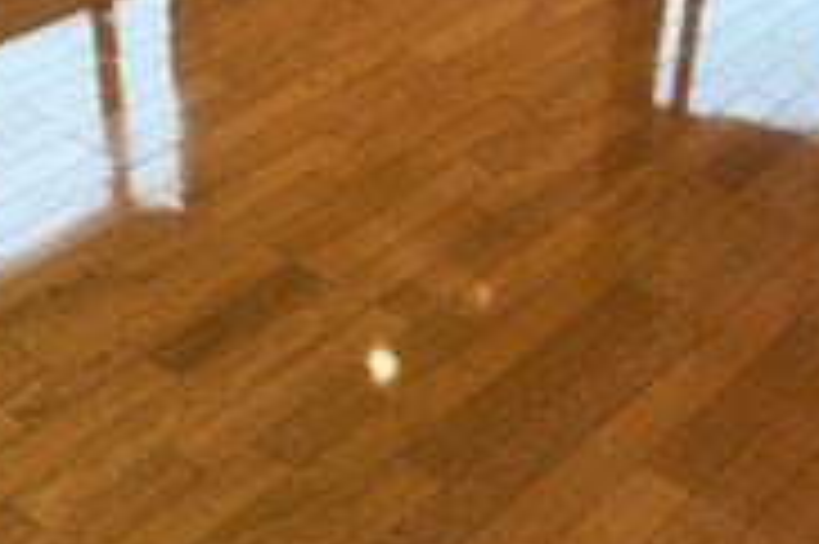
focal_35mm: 64
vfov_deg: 21.2
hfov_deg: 31.1
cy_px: 234
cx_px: 256
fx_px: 1455
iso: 25
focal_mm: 3.99
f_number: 1.8
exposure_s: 1/33
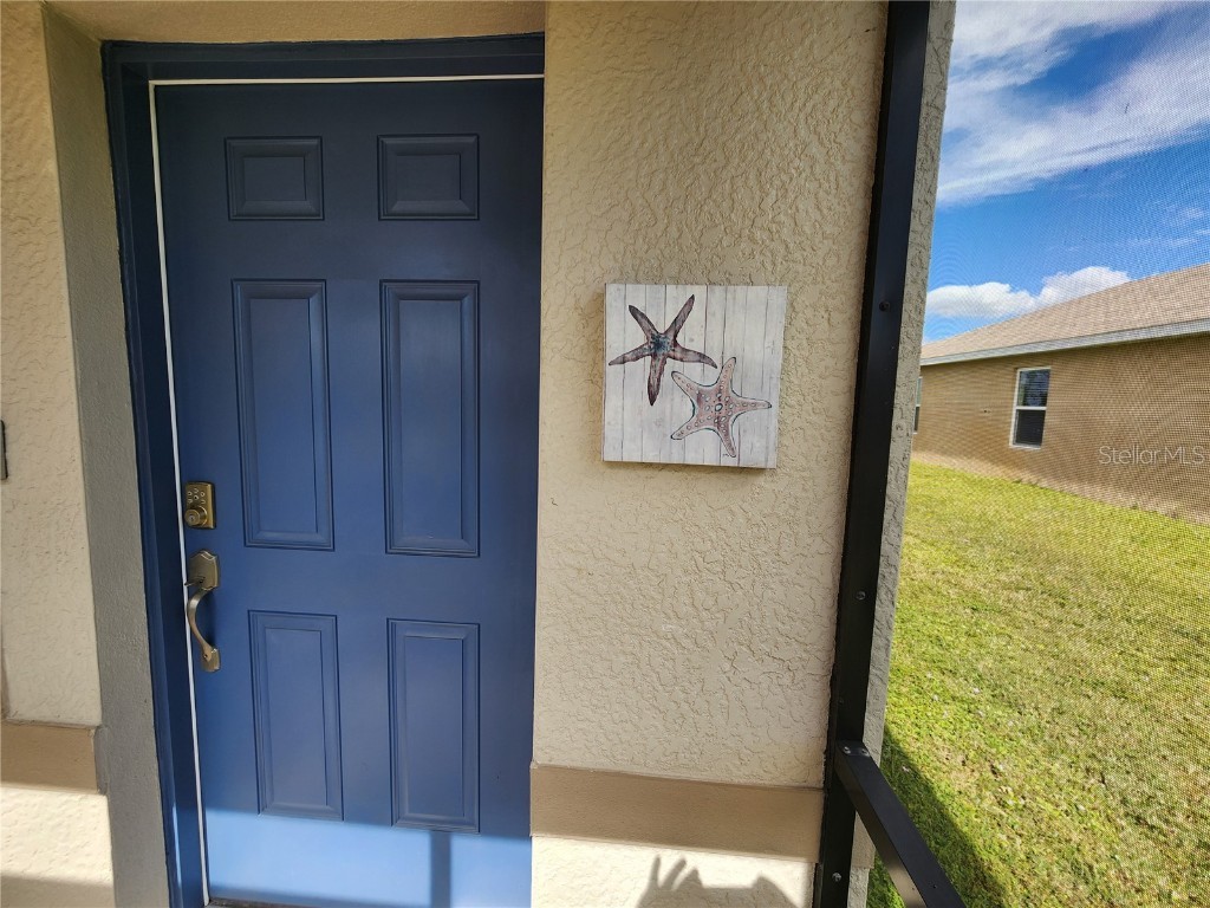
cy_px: 454
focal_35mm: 13
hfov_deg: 106.2
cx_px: 605
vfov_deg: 89.9
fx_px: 454
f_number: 2.2
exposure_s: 1/568
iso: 50
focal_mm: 2.2
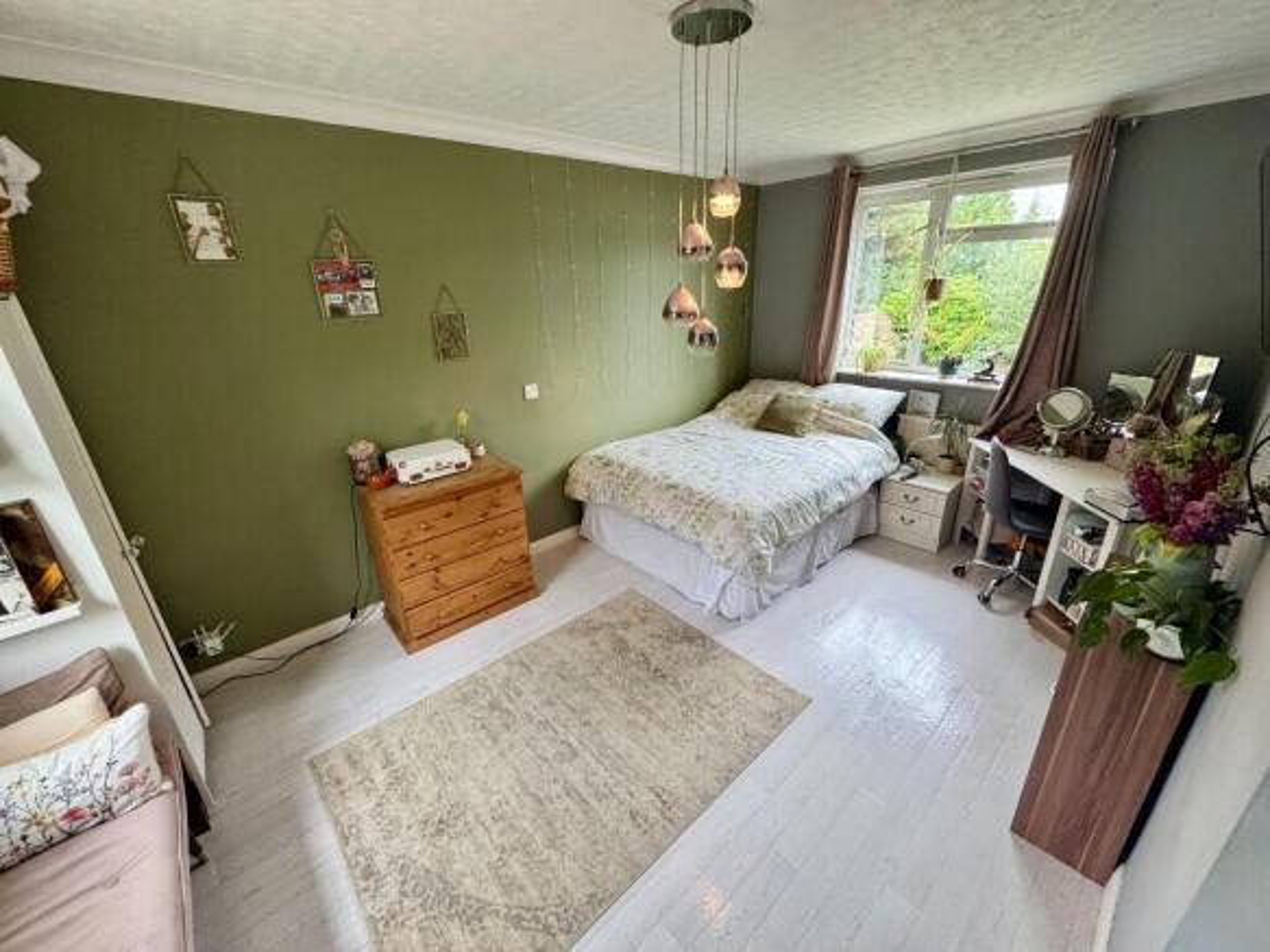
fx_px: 514
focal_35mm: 14
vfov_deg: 85.7
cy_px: 476
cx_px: 635
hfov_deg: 102.1
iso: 200
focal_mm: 2.22
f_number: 2.2
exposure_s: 1/100
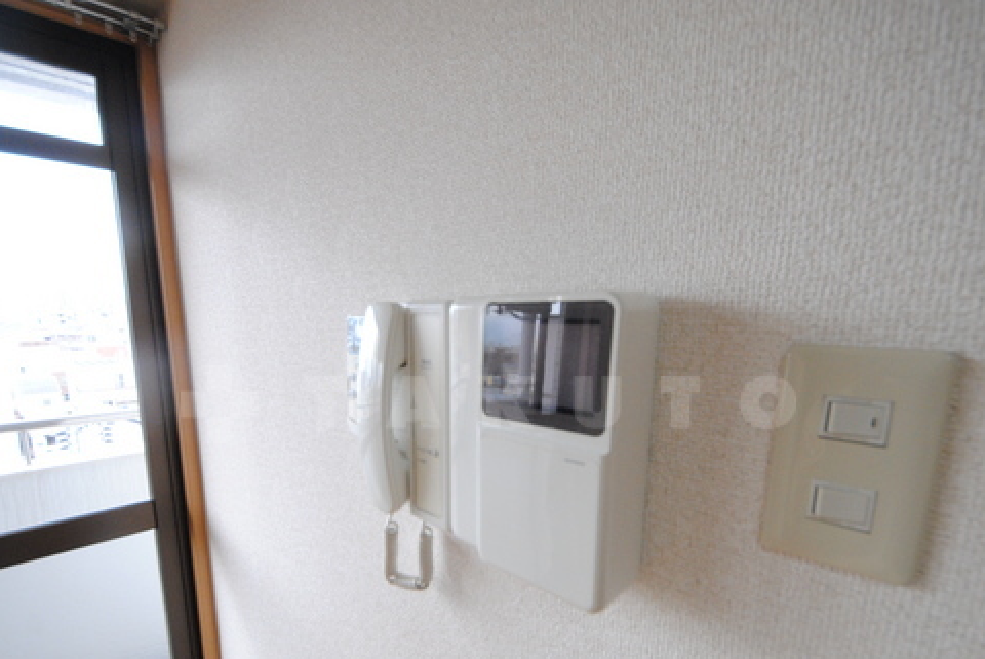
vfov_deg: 72.8
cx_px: 488
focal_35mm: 16
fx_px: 438
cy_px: 404
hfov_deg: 96.7
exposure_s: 1/125
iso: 800
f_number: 5
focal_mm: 8
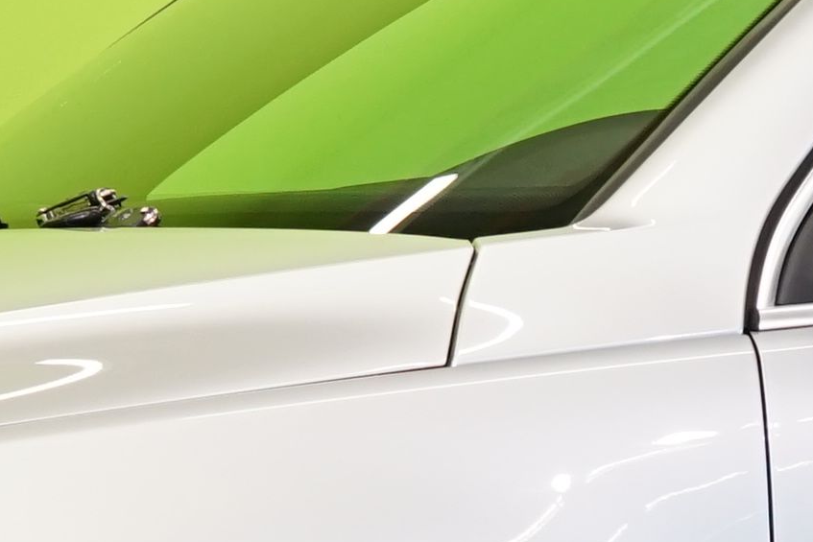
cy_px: 663
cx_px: 820
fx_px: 5601
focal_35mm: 248
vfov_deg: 5.5
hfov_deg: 8.3
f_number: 6.3
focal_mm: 35
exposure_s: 1/30
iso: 500
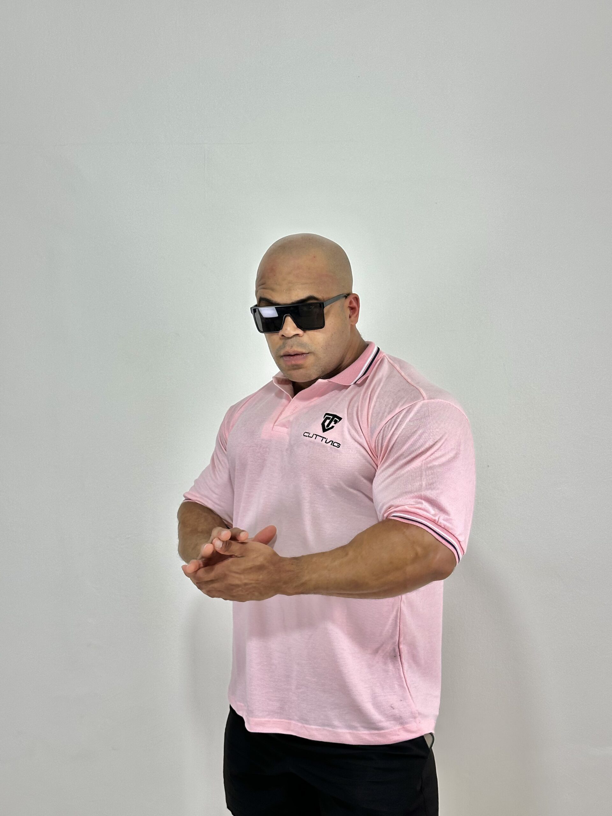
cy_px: 408
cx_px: 306
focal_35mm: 48
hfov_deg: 30.3
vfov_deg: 39.7
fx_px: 1131
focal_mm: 6.86
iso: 50
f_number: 1.78
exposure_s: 1/167
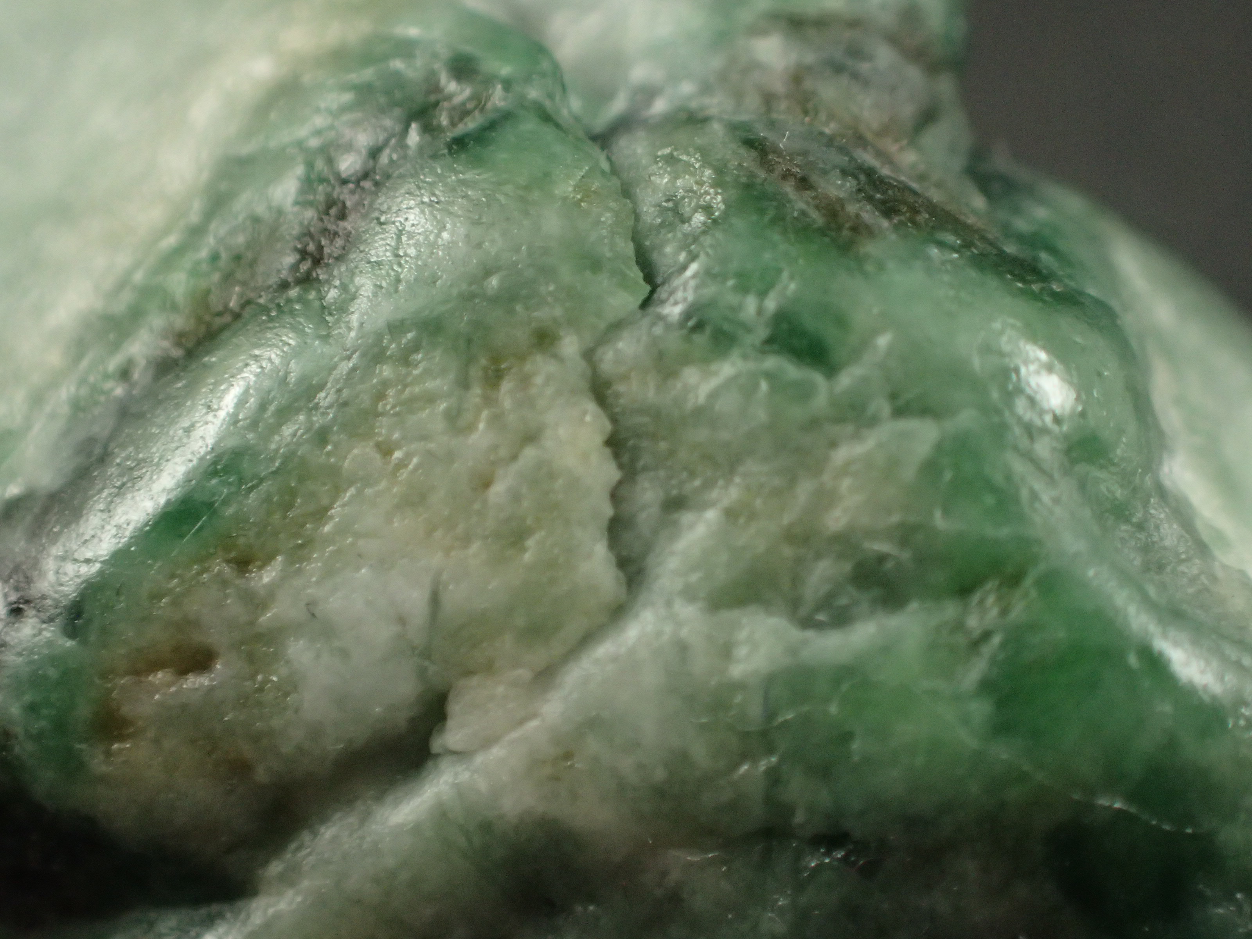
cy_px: 470
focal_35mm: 100
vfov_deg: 14.8
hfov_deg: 19.6
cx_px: 626
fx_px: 3617
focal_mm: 18
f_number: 4.9
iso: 800
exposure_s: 1/200
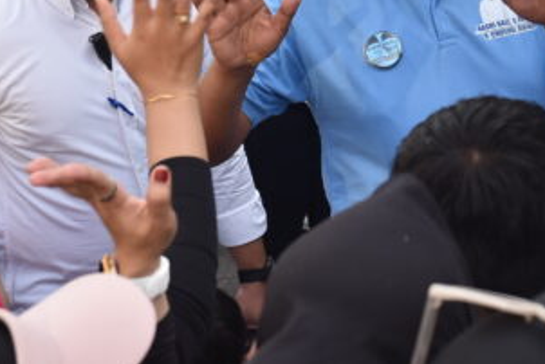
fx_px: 1955
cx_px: 433
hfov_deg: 15.8
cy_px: -11
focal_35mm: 129
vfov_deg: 10.6
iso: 800
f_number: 6.3
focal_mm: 52
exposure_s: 1/400
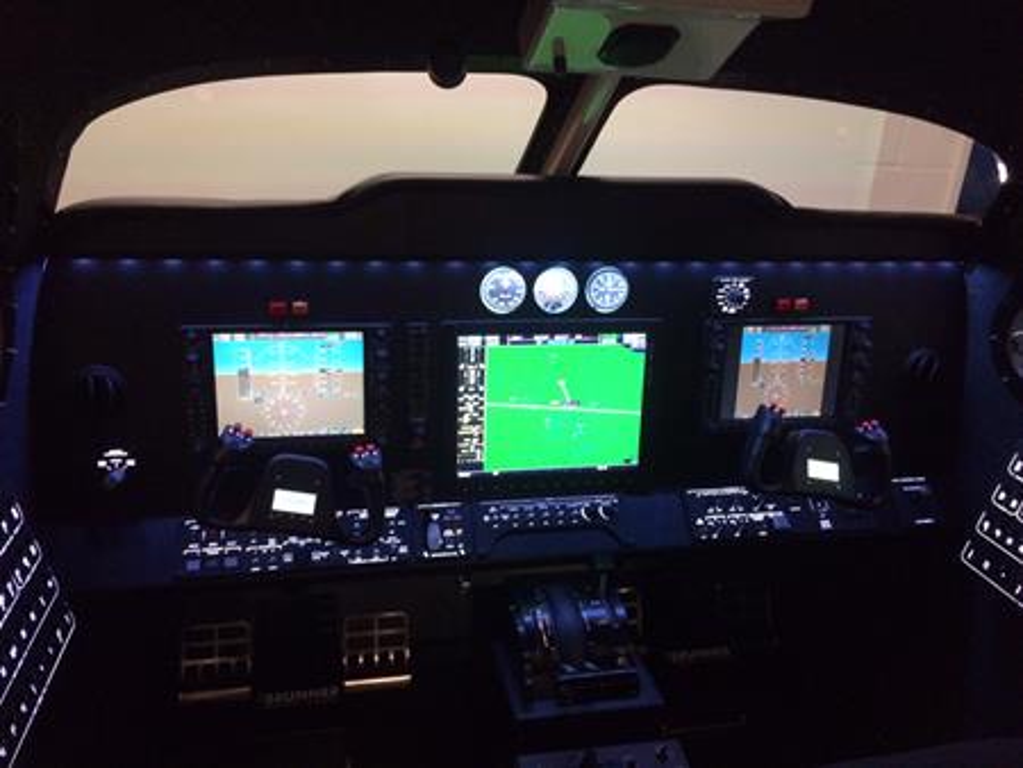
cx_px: 512
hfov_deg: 61.6
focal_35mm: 29
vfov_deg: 48.3
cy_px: 384
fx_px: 857
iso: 250
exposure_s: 1/25
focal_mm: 4.15
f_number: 2.2
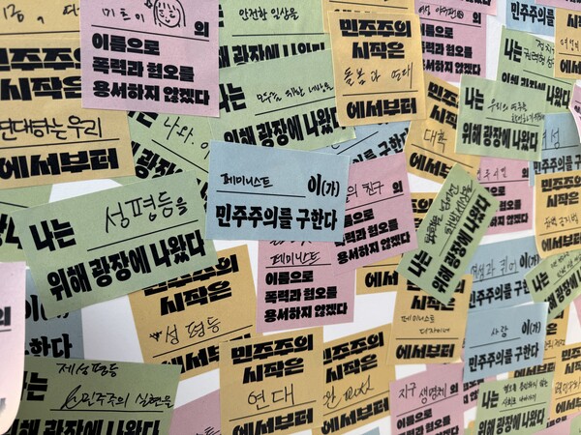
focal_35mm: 24
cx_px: 290
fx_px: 403
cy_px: 218
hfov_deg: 71.6
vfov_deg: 56.8
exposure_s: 1/1112
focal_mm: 6.76
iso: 80
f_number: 1.78
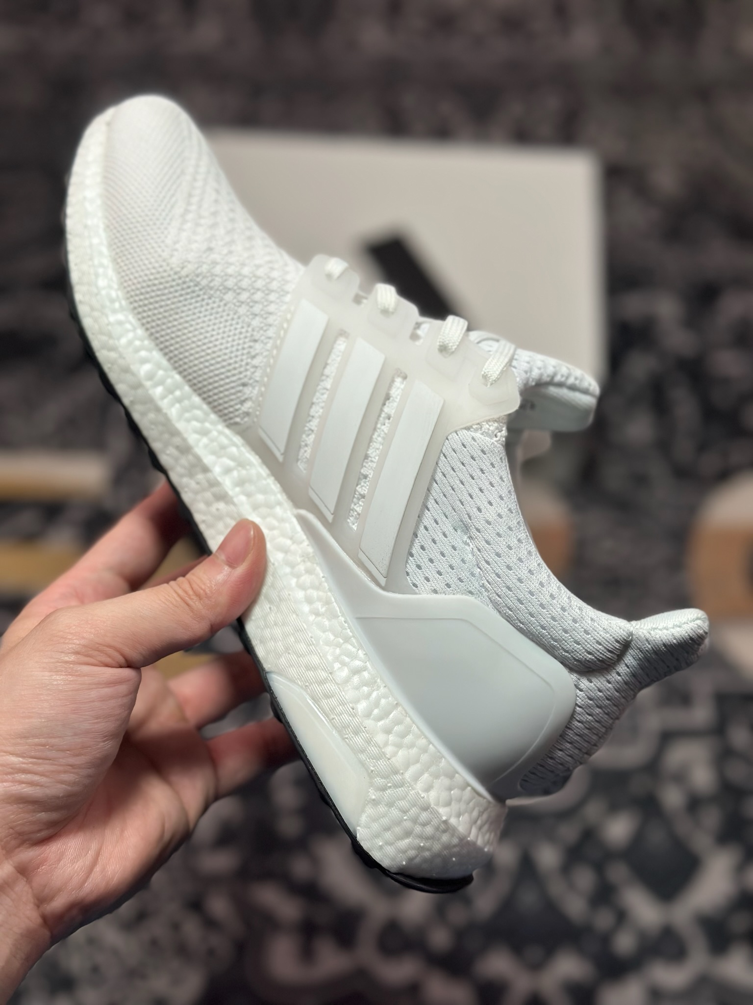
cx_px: 376
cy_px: 502
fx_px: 1392
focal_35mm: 48
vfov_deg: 39.7
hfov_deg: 30.3
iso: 80
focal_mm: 6.86
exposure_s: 1/1339
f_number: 1.78
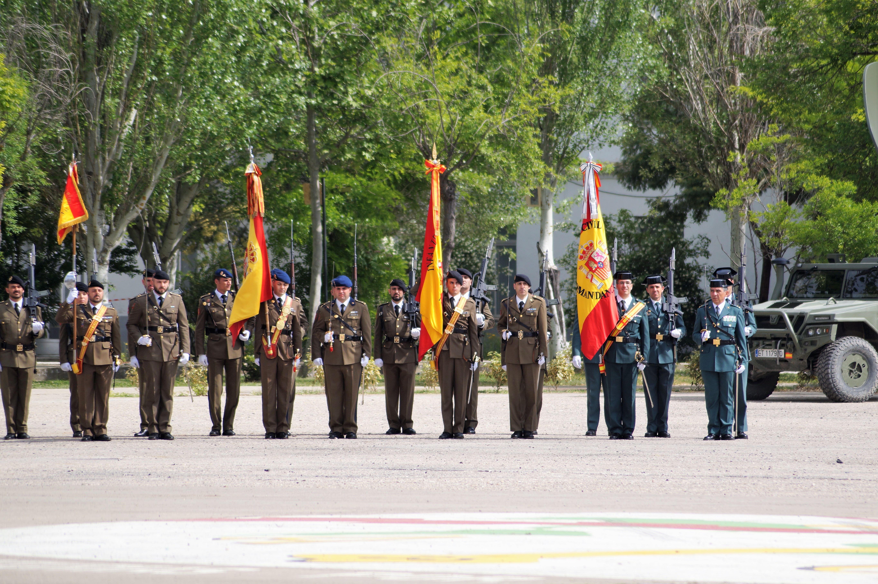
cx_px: 439
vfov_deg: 4.6
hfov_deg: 6.9
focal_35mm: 300
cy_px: 292
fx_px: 7313
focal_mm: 200
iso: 100
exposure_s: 1/400
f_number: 6.3
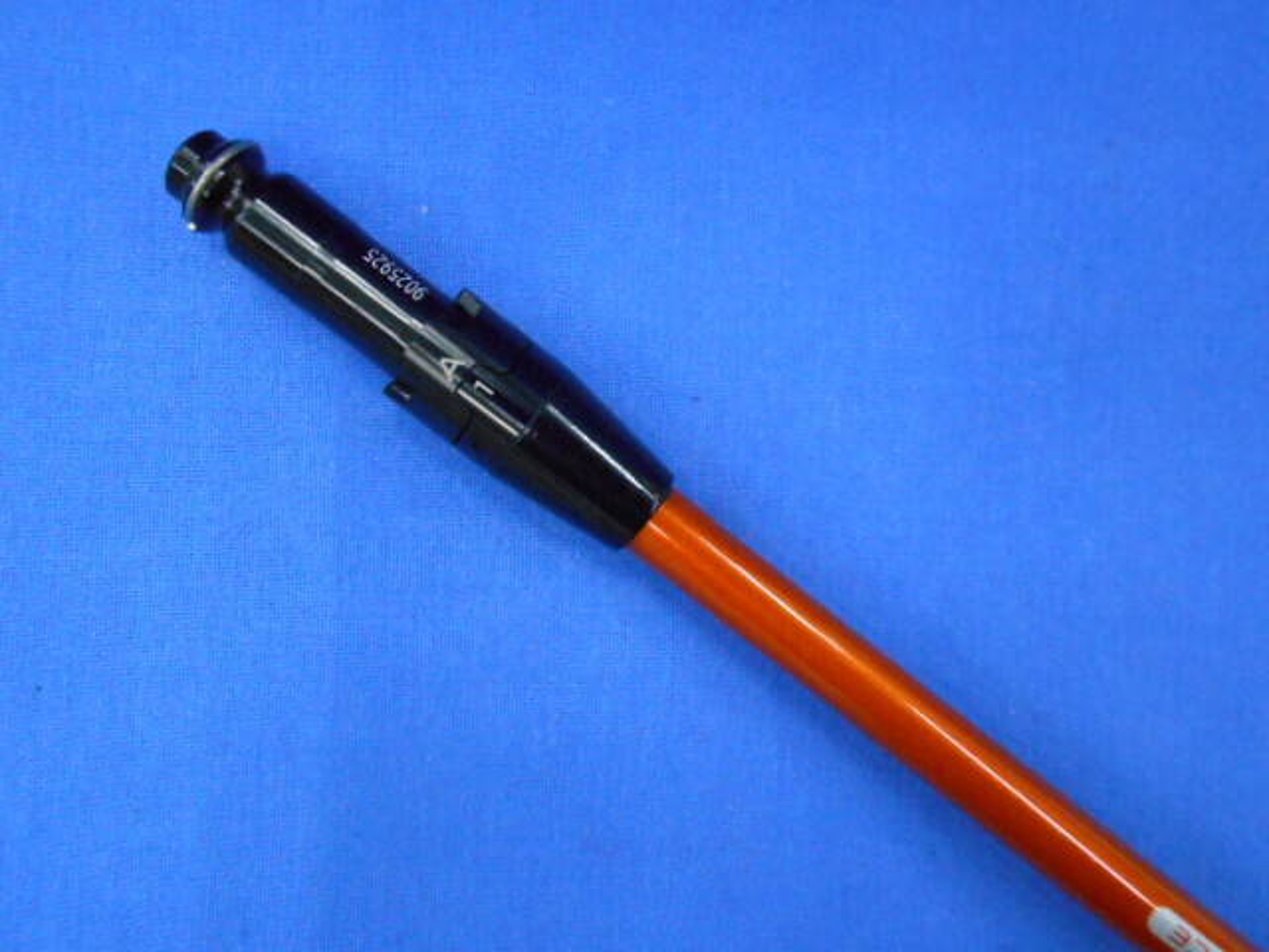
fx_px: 953
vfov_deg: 53.1
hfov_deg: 67.3
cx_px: 634
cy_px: 476
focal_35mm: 26
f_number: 3.2
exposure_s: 1/80
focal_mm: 4.6
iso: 800
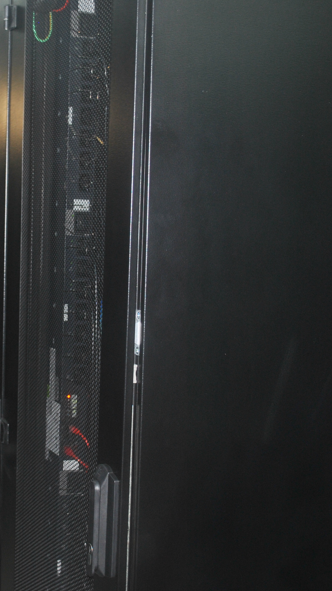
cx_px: 67
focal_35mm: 57
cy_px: 296
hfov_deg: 20.8
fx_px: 892
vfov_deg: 36.6
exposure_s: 1/60
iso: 200
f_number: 4
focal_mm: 24
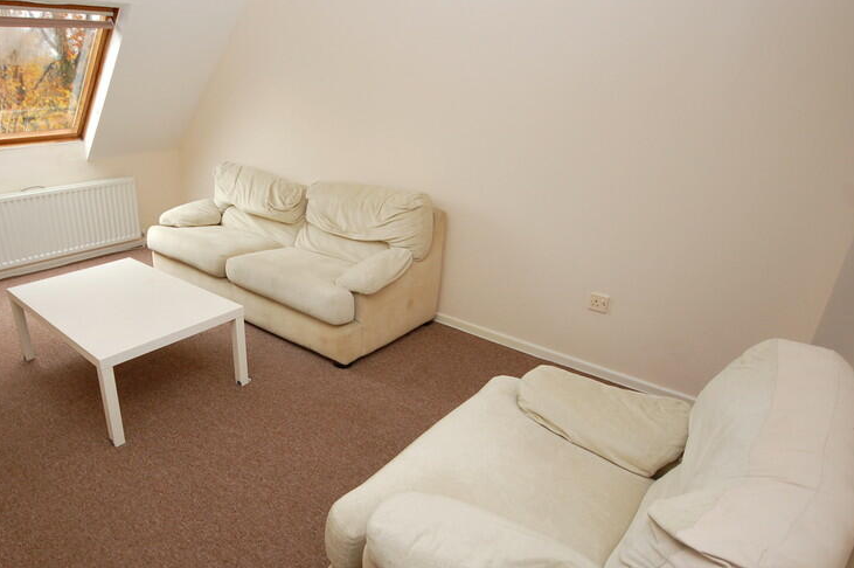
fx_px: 498
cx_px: 273
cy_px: 302
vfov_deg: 59.4
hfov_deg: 78.2
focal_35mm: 21
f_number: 4
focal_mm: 10
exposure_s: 1/60
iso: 400
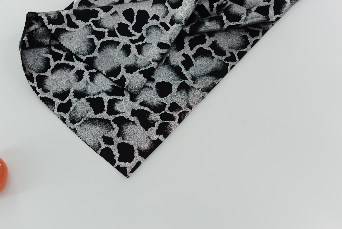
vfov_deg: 27.0
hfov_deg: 39.6
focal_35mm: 50
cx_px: 171
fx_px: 475
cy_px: 114
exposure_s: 1/200
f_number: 3.5
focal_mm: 50
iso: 100
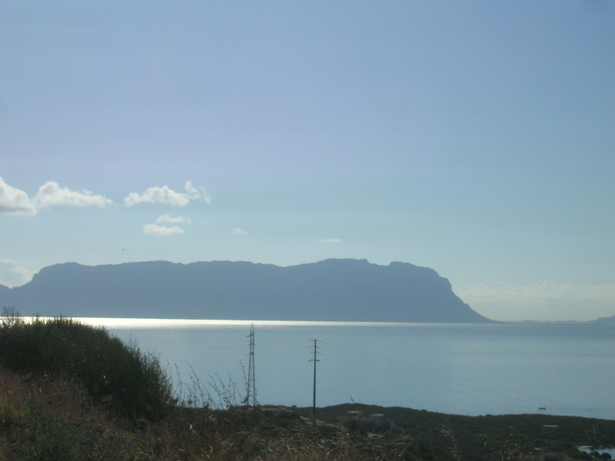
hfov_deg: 21.8
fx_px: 1599
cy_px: 230
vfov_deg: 16.4
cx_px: 308
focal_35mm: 90
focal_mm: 15
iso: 50
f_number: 7.6
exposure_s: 1/652
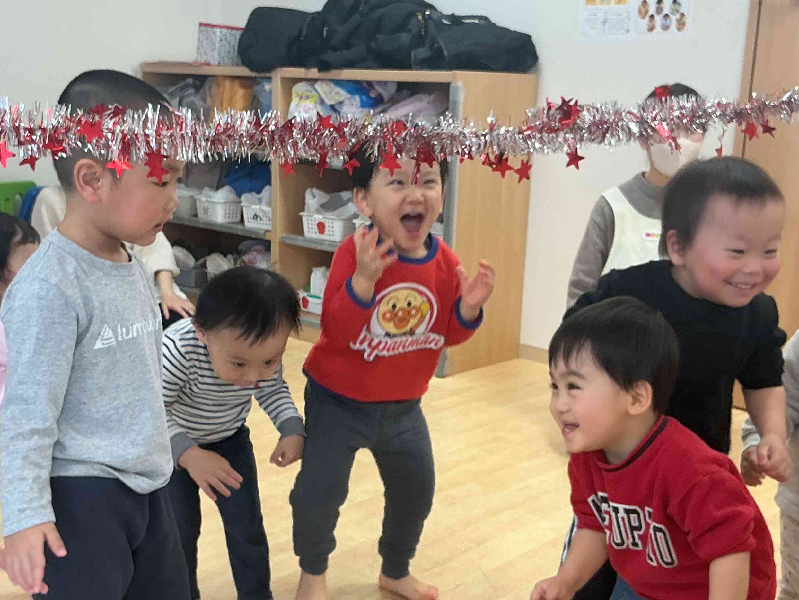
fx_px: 1085
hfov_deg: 40.4
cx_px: 374
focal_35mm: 47
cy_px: 355
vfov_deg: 30.8
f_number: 1.8
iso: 50
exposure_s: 1/120
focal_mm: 3
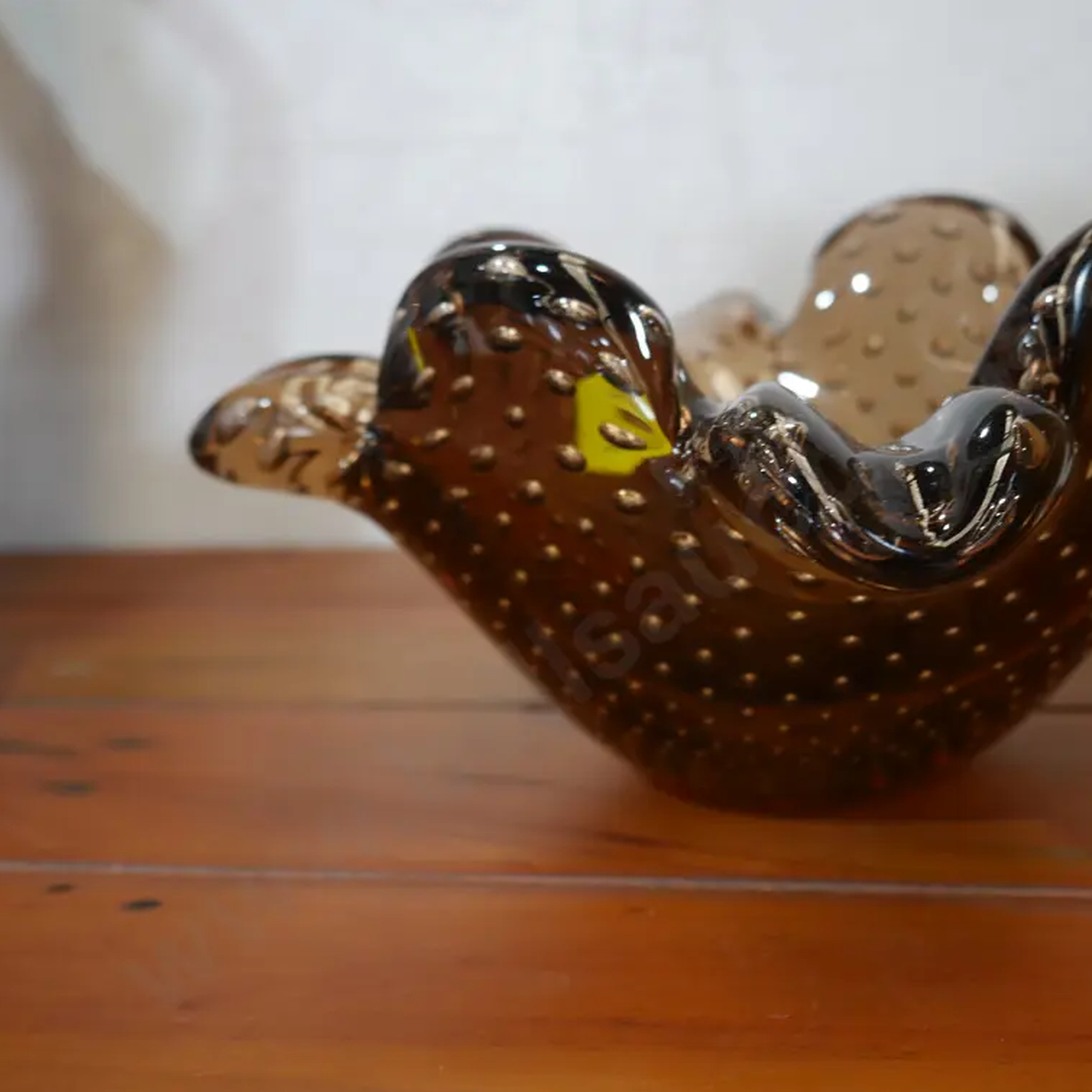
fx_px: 1713
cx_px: 728
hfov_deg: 35.0
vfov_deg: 35.4
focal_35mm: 48
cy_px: 552
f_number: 4.4
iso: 500
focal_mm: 20
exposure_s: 1/60
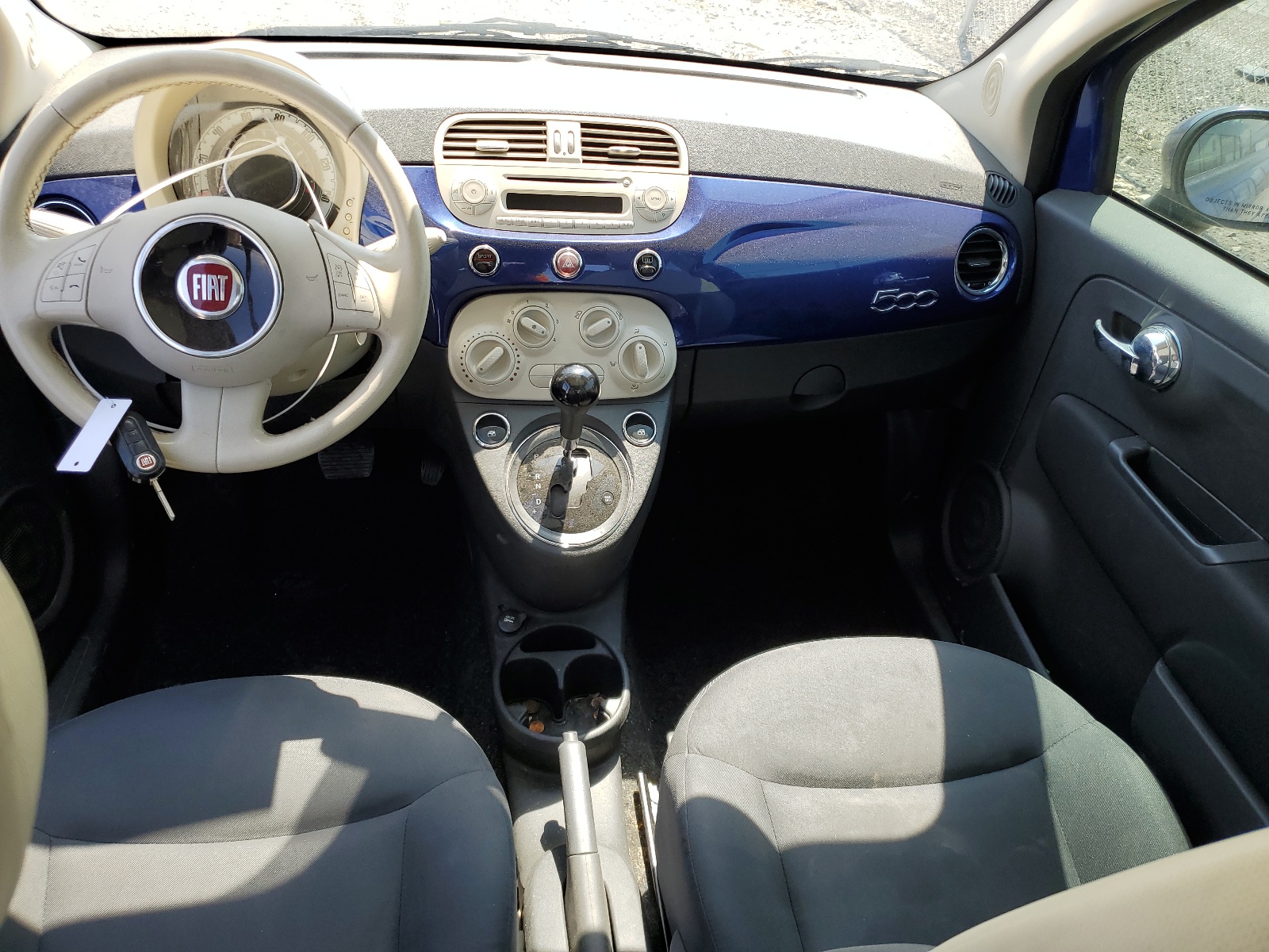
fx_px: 953
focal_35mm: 26
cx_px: 634
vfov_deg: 53.1
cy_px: 476
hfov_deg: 67.3
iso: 50
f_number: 1.5
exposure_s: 1/526
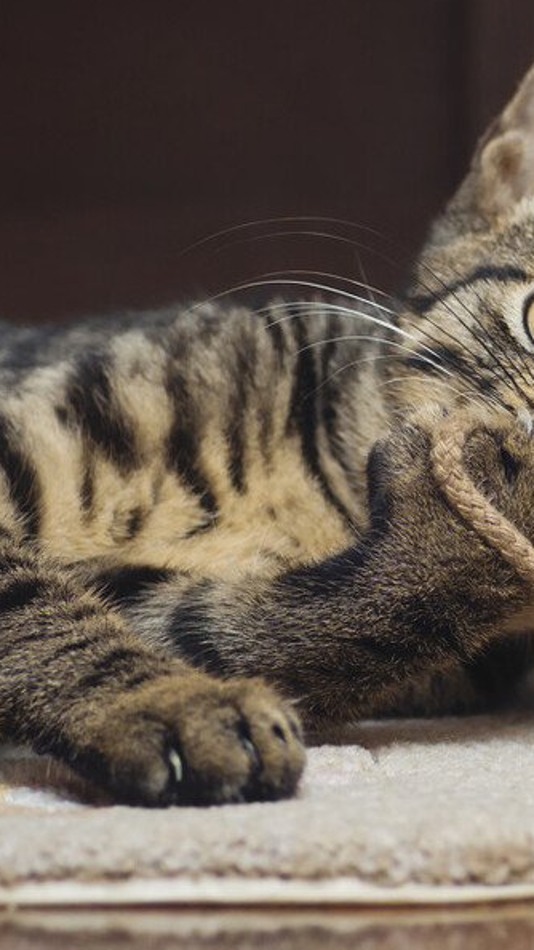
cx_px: 590
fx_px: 8386
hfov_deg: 3.6
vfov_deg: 6.5
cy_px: 410
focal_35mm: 333
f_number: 4
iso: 640
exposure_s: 1/160
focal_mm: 105
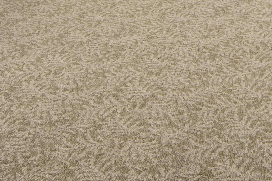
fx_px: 627
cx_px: 302
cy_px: -204
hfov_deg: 23.0
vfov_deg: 13.6
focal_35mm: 83
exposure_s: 1/4
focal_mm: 18
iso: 400
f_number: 10
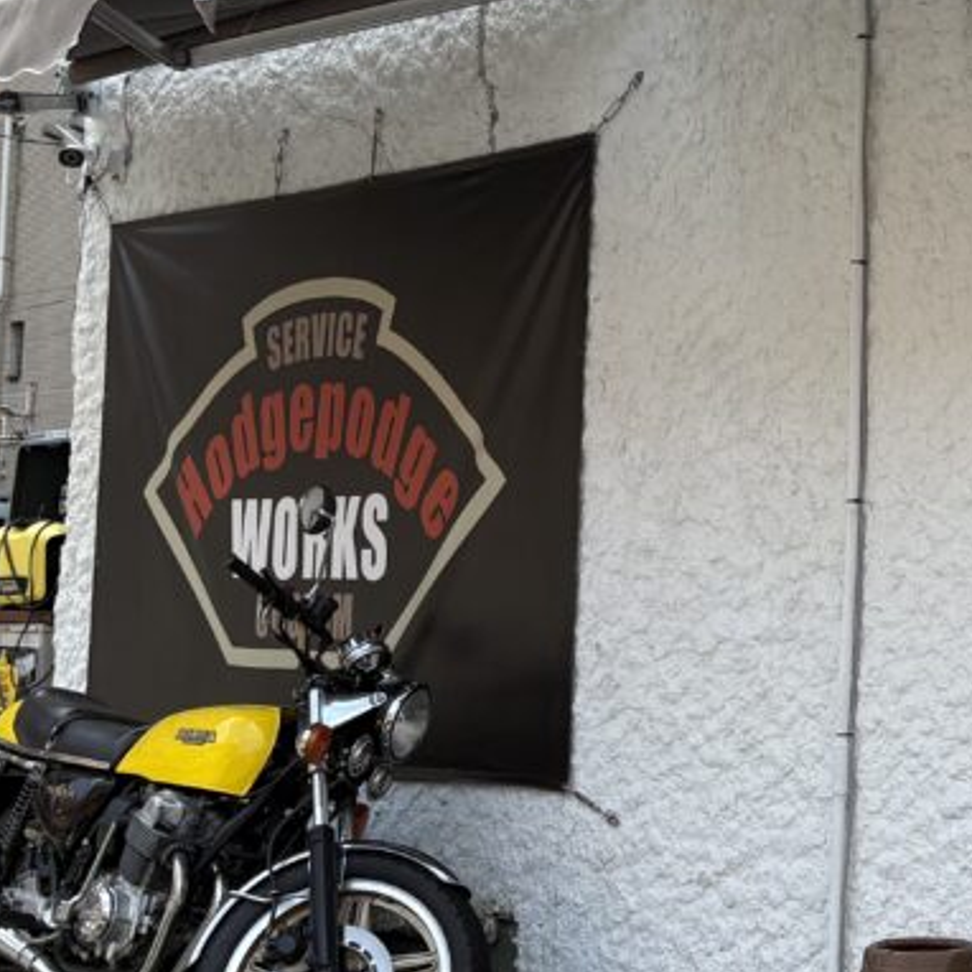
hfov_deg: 21.2
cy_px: 417
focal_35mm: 77
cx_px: 1109
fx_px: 2446
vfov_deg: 22.5
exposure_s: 1/1420
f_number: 1.6
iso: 50
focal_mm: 5.96
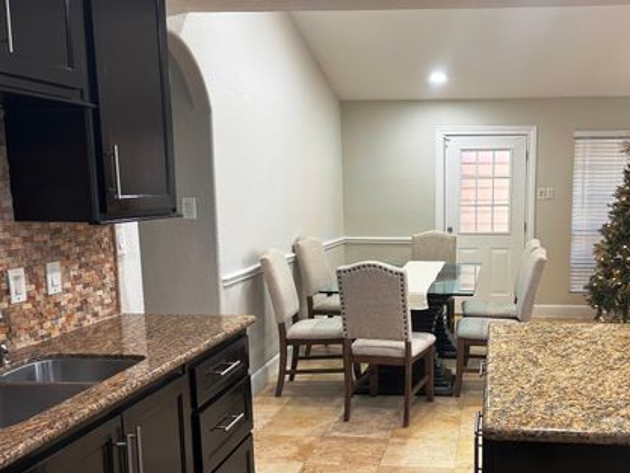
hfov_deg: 49.0
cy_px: 288
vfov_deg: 38.5
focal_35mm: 37
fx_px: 674
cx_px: 435
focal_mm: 5.96
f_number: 1.6
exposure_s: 1/60
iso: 100
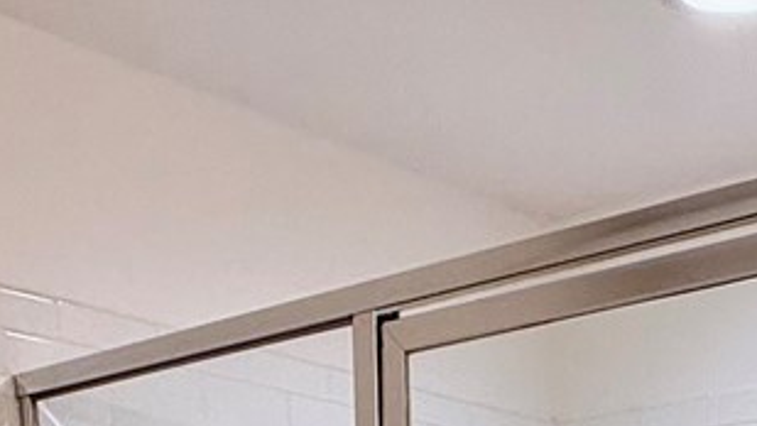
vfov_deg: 11.4
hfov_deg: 26.2
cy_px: 1151
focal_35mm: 79
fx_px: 1586
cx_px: 642
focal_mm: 2.22
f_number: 2.2
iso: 100
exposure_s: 1/120
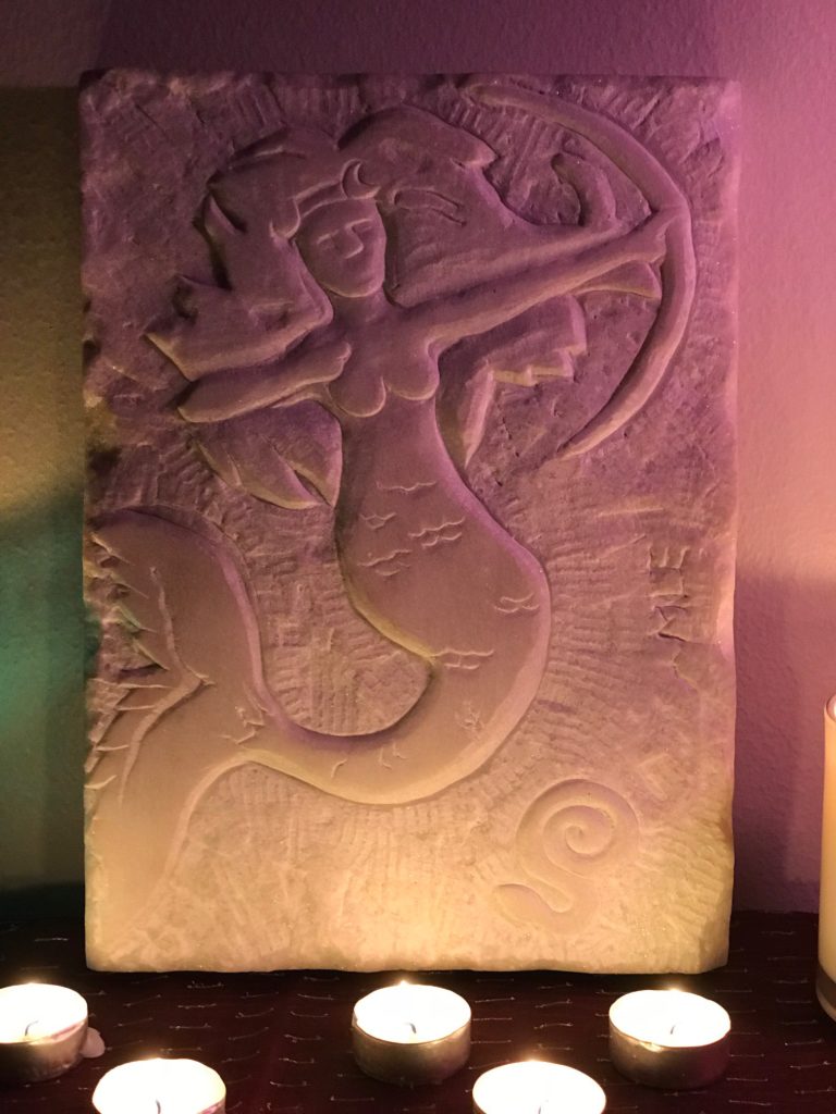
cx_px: 418
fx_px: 1835
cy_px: 557
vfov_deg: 33.8
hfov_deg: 25.7
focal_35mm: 57
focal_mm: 6.6
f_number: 2.8
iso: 400
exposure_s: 1/60
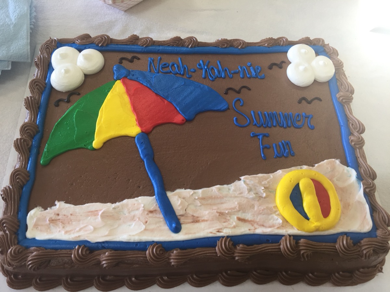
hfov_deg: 61.7
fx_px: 327
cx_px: 195
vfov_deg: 48.2
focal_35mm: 29
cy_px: 146
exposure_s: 1/60
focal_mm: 4.15
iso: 32
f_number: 2.2
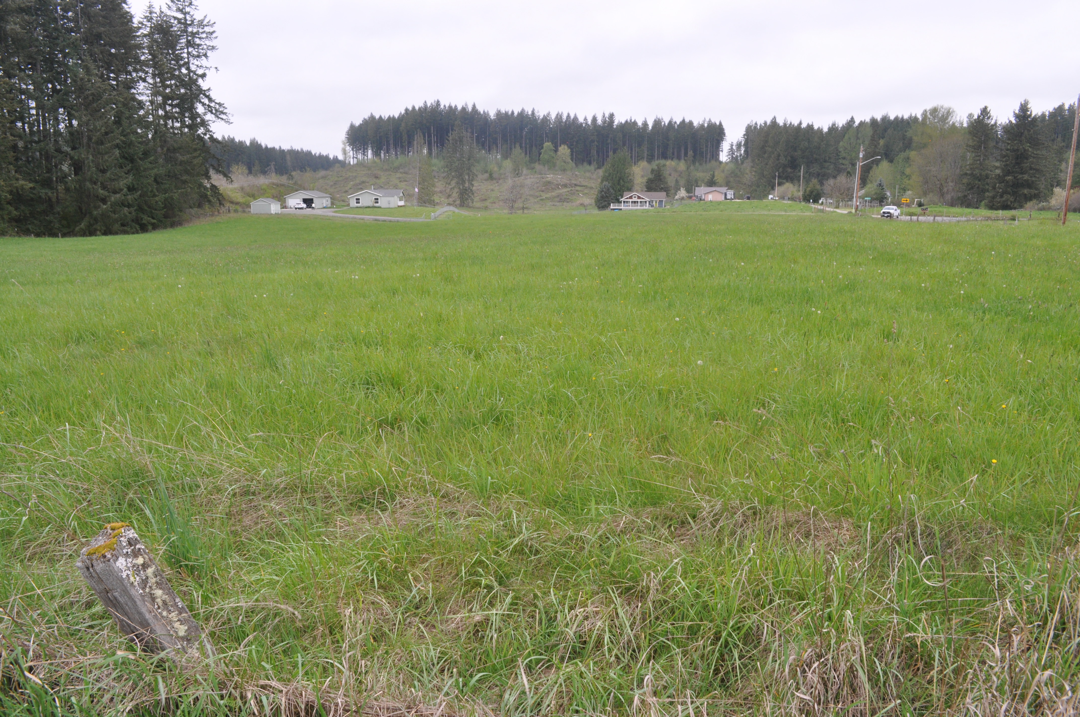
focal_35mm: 27
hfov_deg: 67.4
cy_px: 358
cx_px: 540
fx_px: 809
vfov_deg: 47.8
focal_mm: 18
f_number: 4
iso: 560
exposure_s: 1/60
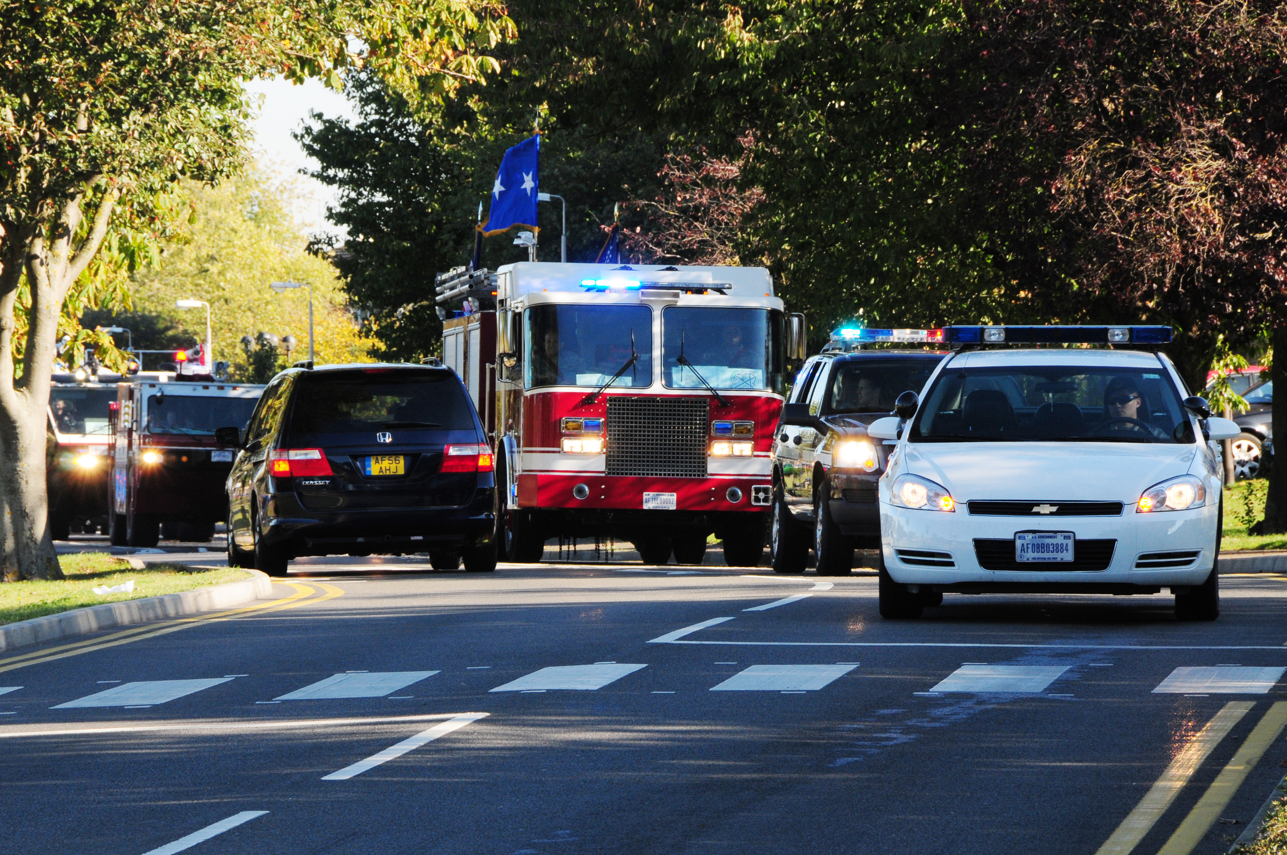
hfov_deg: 8.1
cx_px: 644
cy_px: 428
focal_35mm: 255
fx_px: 9105
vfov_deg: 5.4
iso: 500
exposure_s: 1/160
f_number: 13
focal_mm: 170
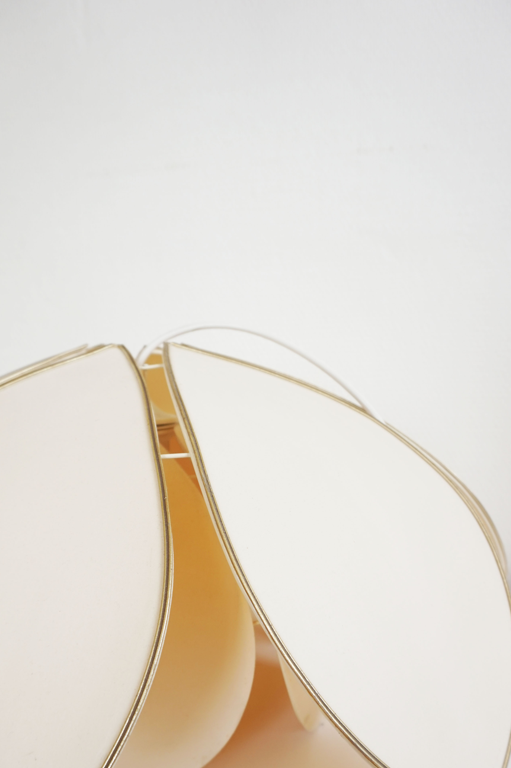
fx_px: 661
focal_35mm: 31
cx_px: 265
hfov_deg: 42.3
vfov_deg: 59.4
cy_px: 490
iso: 100
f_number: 4
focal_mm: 16
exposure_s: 1/60
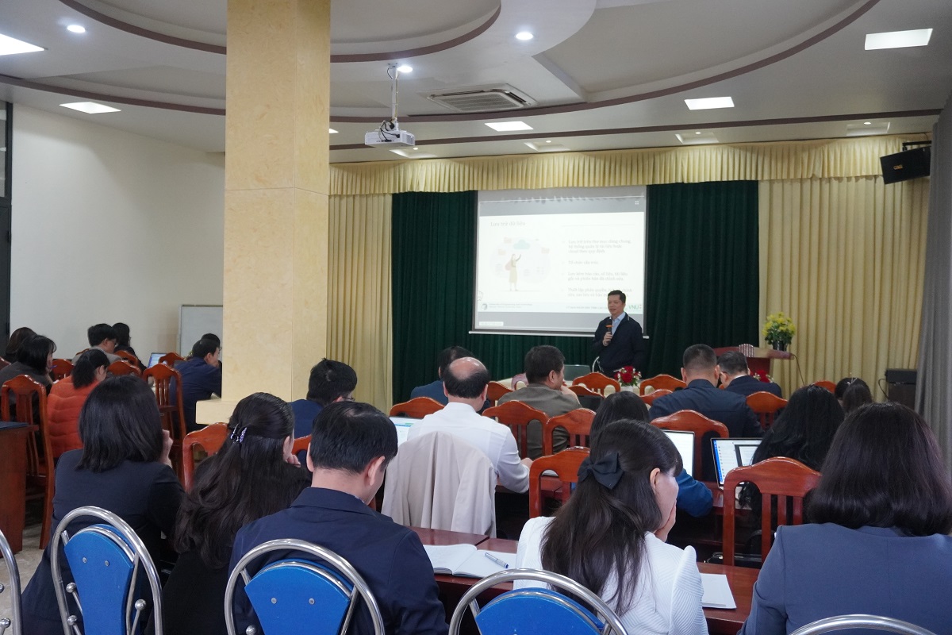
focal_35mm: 34
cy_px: 318
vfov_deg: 38.4
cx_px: 476
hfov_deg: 55.1
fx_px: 912
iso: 2500
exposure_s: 1/160
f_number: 4
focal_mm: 23
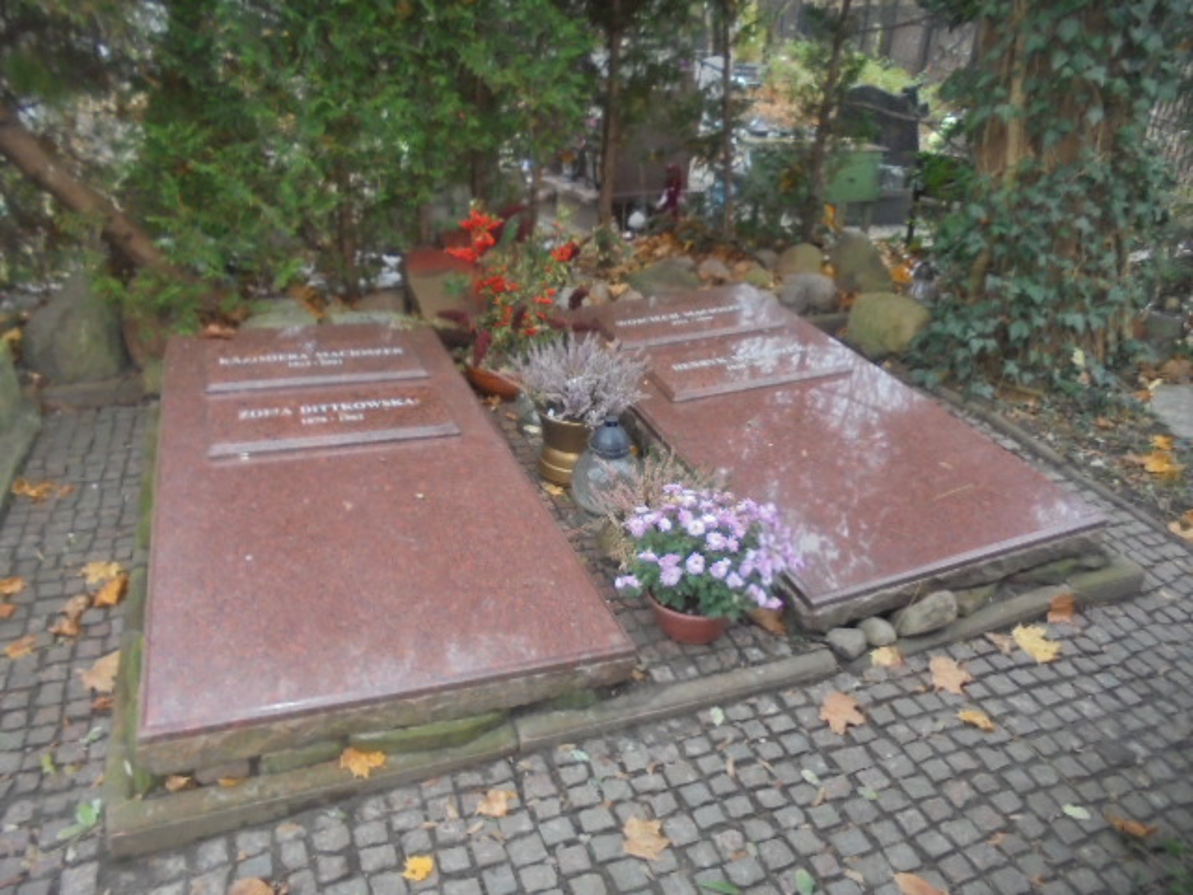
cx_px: 596
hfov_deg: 67.3
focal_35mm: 26
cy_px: 448
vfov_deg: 53.1
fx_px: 896
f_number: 3.5
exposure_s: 1/30
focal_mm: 4.6
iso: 400
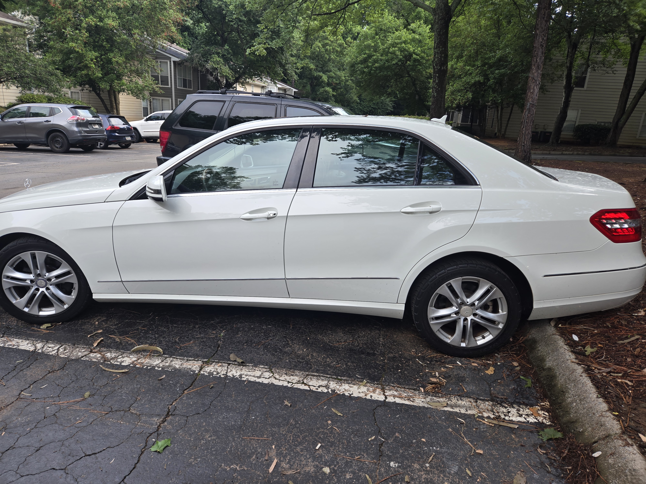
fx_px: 429
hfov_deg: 73.9
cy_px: 242
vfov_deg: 58.9
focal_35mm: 23
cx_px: 323
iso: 32
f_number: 1.8
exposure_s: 1/180
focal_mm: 5.4
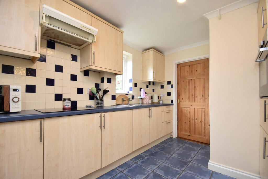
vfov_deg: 77.3
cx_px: 134
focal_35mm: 15
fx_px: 112
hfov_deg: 100.4
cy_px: 90
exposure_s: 1/125
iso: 800
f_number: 4
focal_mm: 10
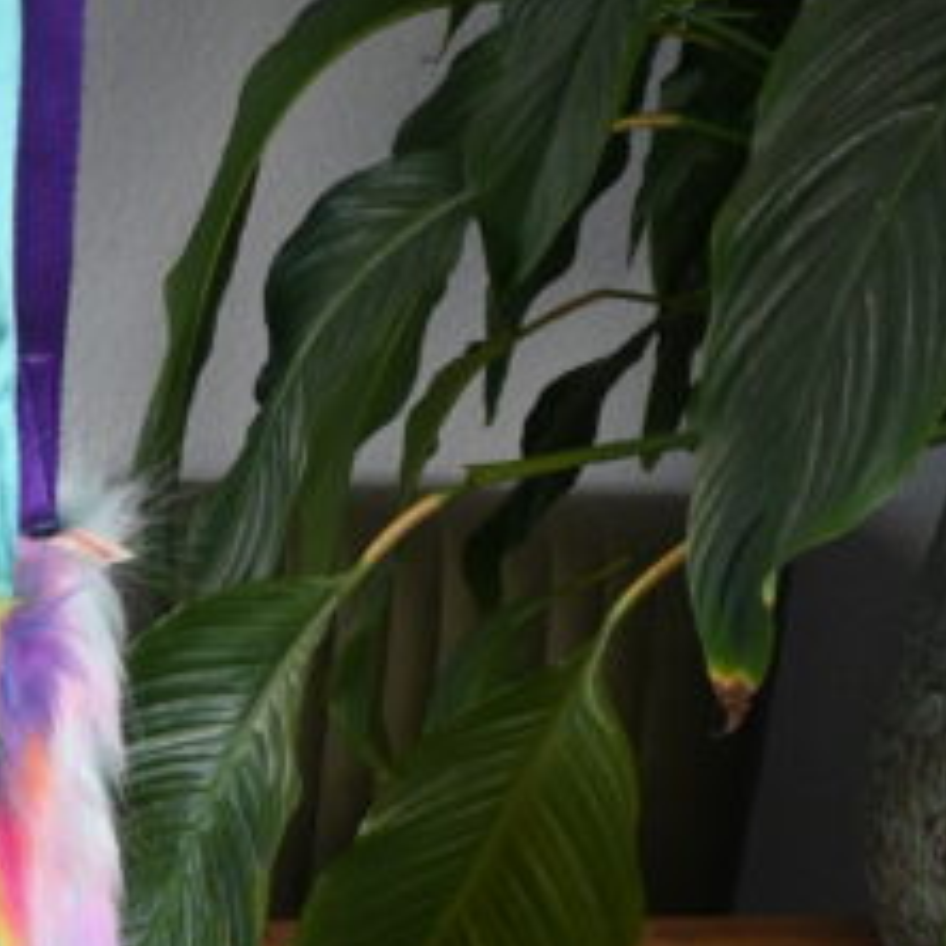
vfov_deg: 22.7
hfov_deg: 23.9
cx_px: -13
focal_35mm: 69
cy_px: 1172
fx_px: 2133
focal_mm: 16
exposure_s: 1/160
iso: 400
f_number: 3.5
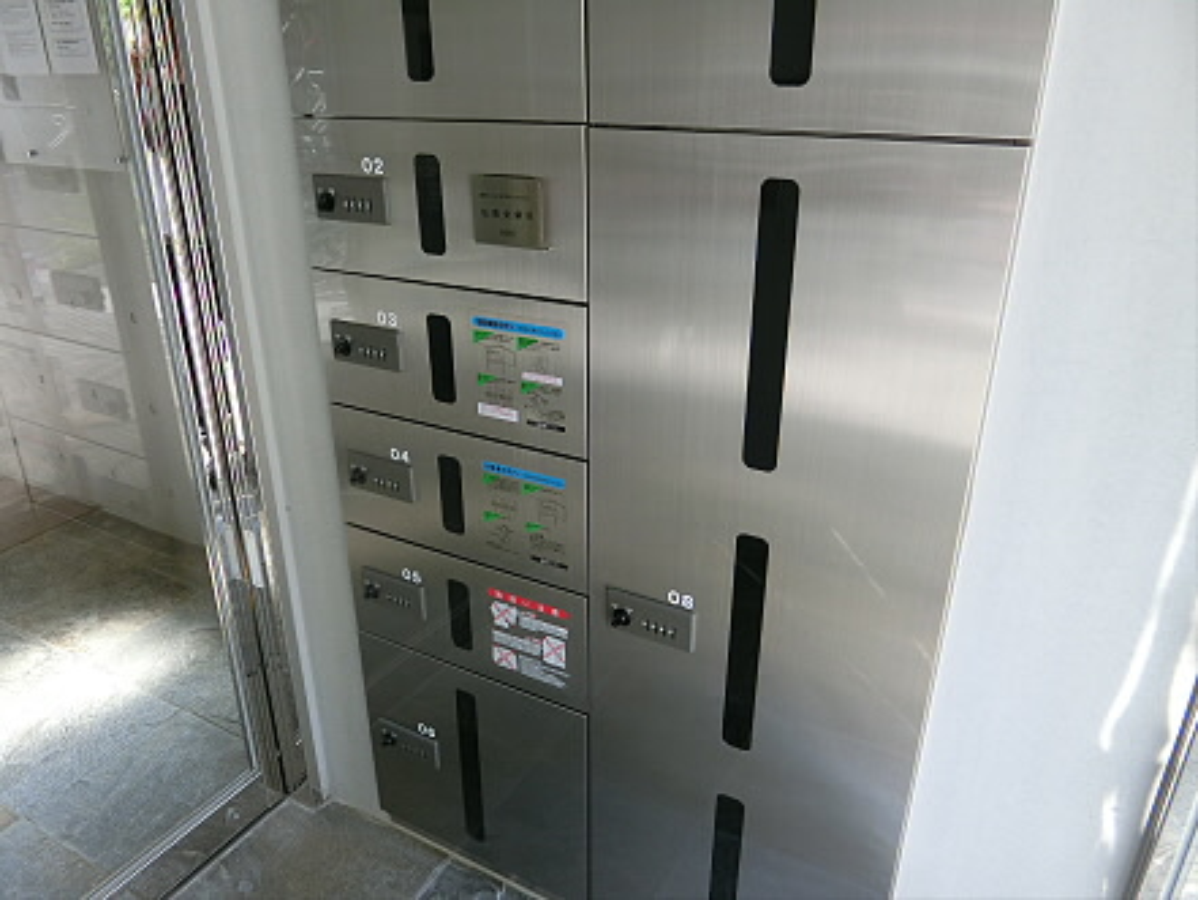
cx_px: 599
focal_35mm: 25
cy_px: 450
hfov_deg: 69.4
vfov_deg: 54.9
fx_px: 865
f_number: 2.8
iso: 250
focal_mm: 5.4
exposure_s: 1/125
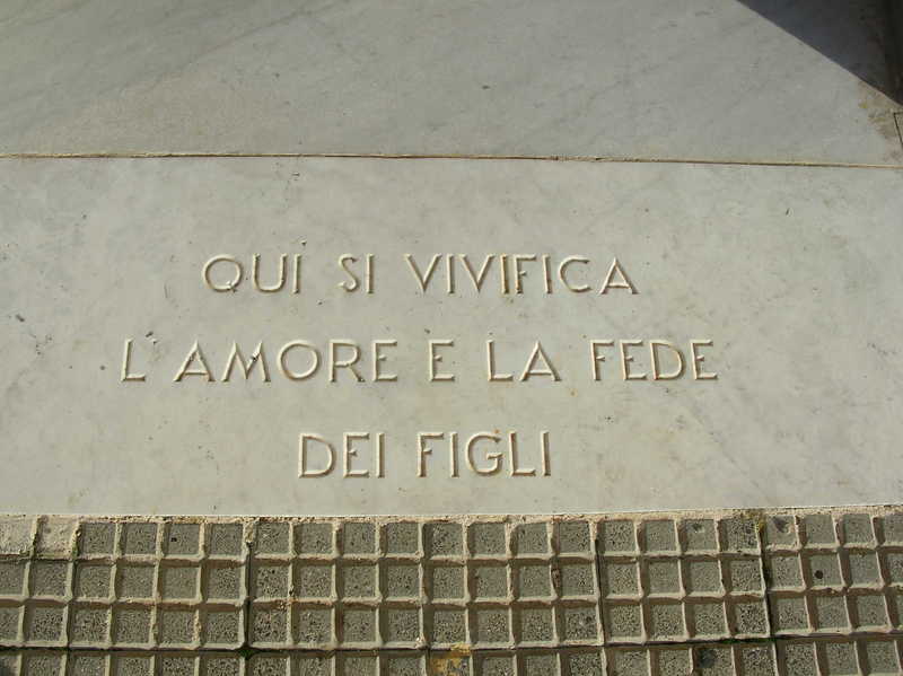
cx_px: 452
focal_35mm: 36
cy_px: 338
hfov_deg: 51.4
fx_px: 939
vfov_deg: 39.6
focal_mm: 6
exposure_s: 1/552
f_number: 3.7
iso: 50
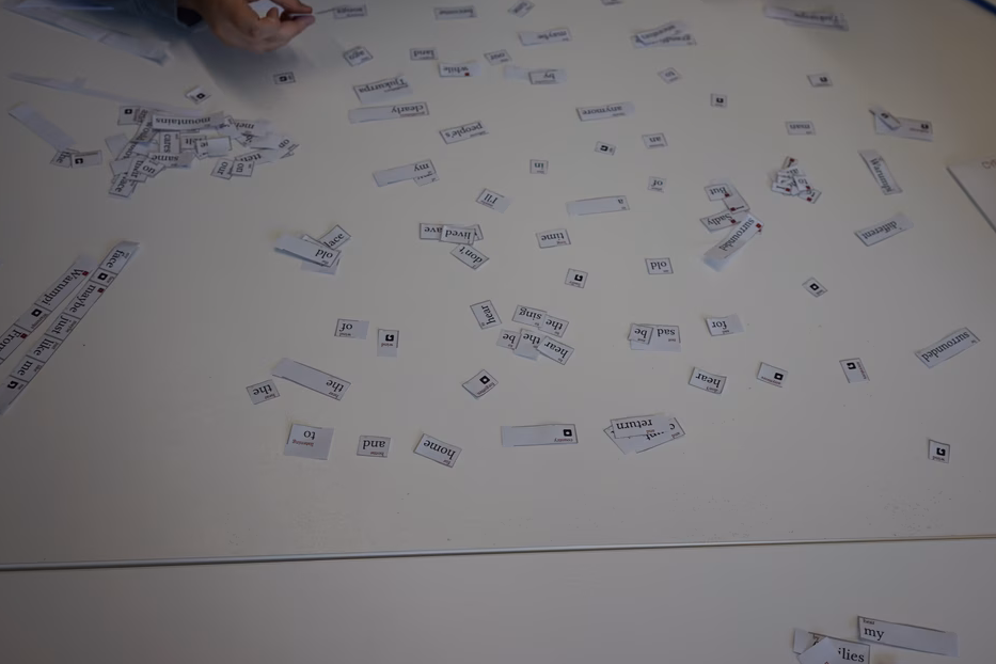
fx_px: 1245
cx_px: 558
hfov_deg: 43.5
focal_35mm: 45
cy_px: 238
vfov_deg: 29.7
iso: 100
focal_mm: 35
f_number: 2.8
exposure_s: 1/100
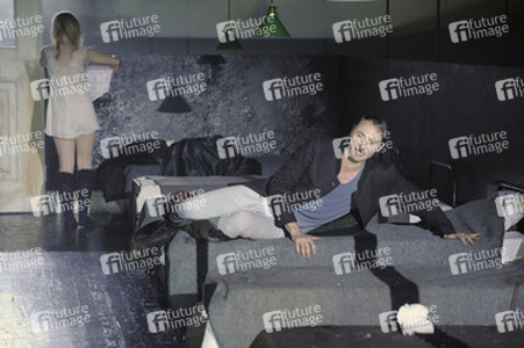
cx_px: 262
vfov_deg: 11.2
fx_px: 1774
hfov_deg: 16.8
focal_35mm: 122
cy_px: 174
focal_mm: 122
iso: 6400
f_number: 5.6
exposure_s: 1/100
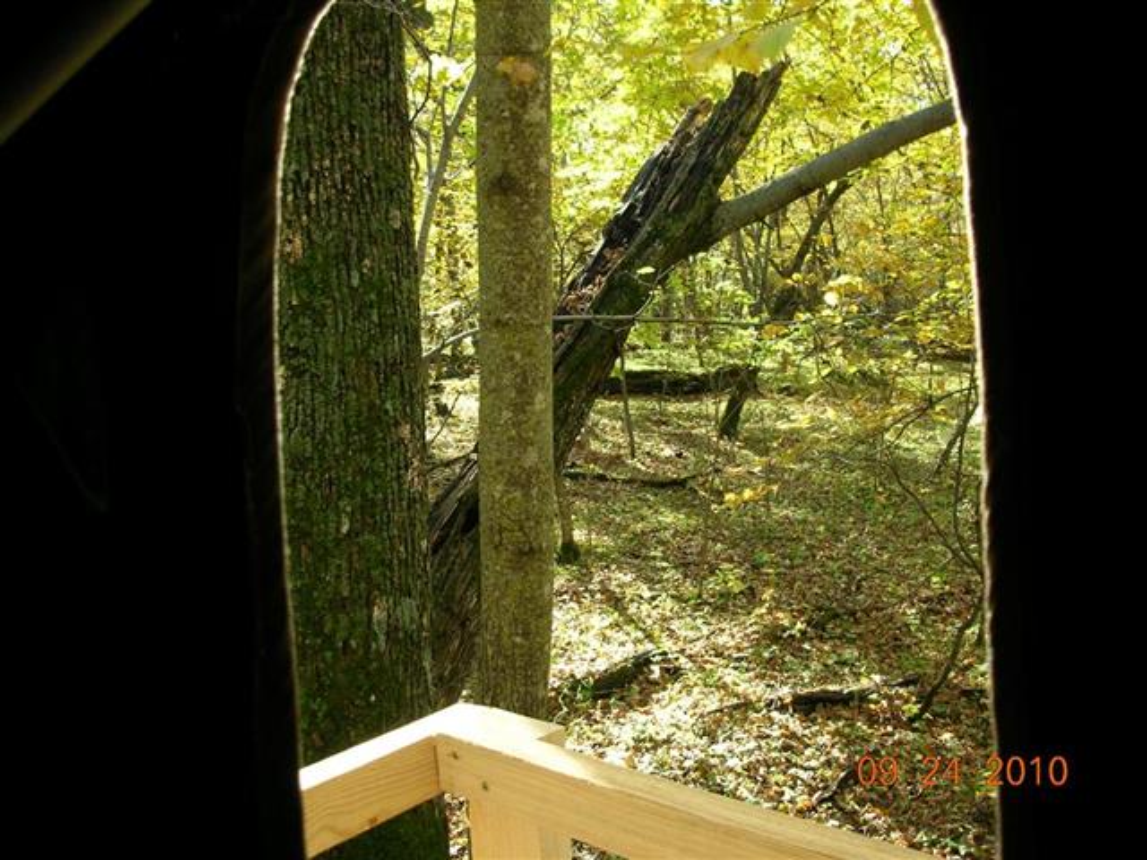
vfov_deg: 40.7
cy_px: 430
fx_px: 1160
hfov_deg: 52.6
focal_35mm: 35
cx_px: 574
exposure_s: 1/39.8
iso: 50
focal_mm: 5.8
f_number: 3
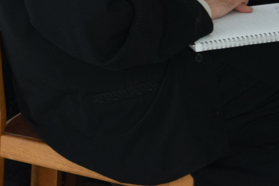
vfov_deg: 5.3
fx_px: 1984
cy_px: -121
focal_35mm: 256
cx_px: -96
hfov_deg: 7.9
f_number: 4.8
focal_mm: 48
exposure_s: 1/30
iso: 1000
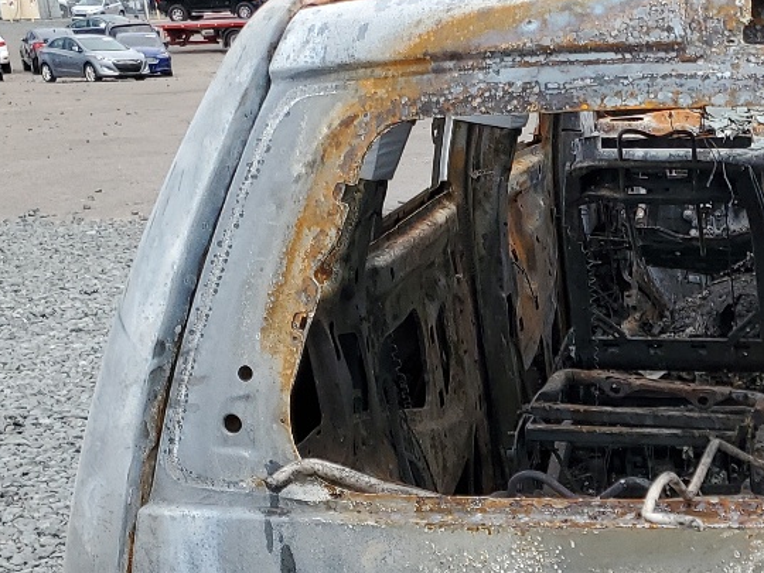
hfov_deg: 23.5
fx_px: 1699
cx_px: 873
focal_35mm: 77
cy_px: 610
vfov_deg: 18.5
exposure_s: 1/1250
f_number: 1.5
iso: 50
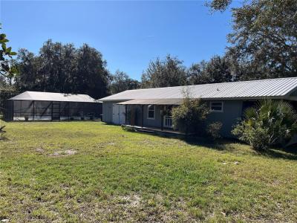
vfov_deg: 53.1
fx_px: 223
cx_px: 148
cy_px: 112
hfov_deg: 67.3
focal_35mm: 26
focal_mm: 5.1
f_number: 1.6
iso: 50
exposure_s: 1/4016
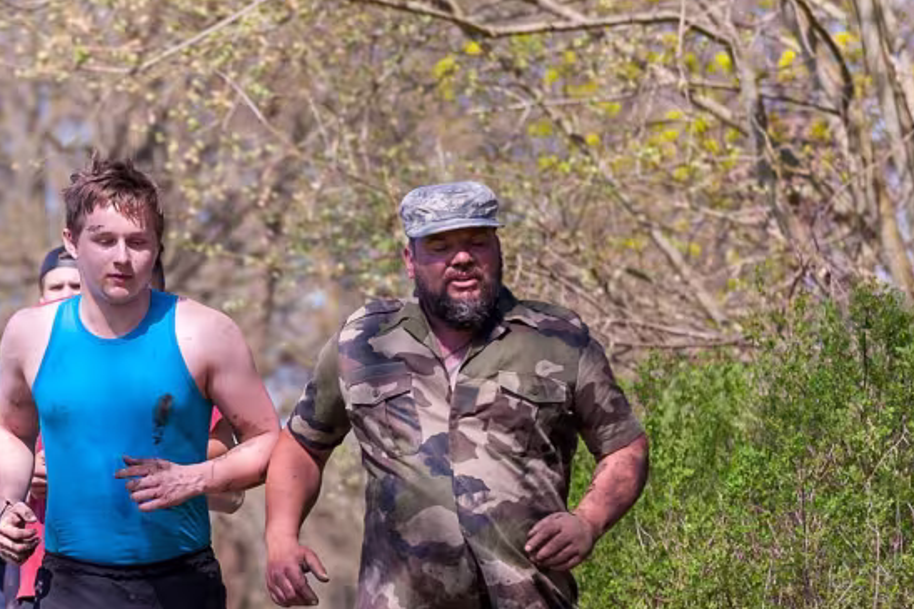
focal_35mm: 268
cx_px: 98
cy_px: 504
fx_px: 6802
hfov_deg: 7.7
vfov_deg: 5.1
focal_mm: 102
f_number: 3.2
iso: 200
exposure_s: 1/1600
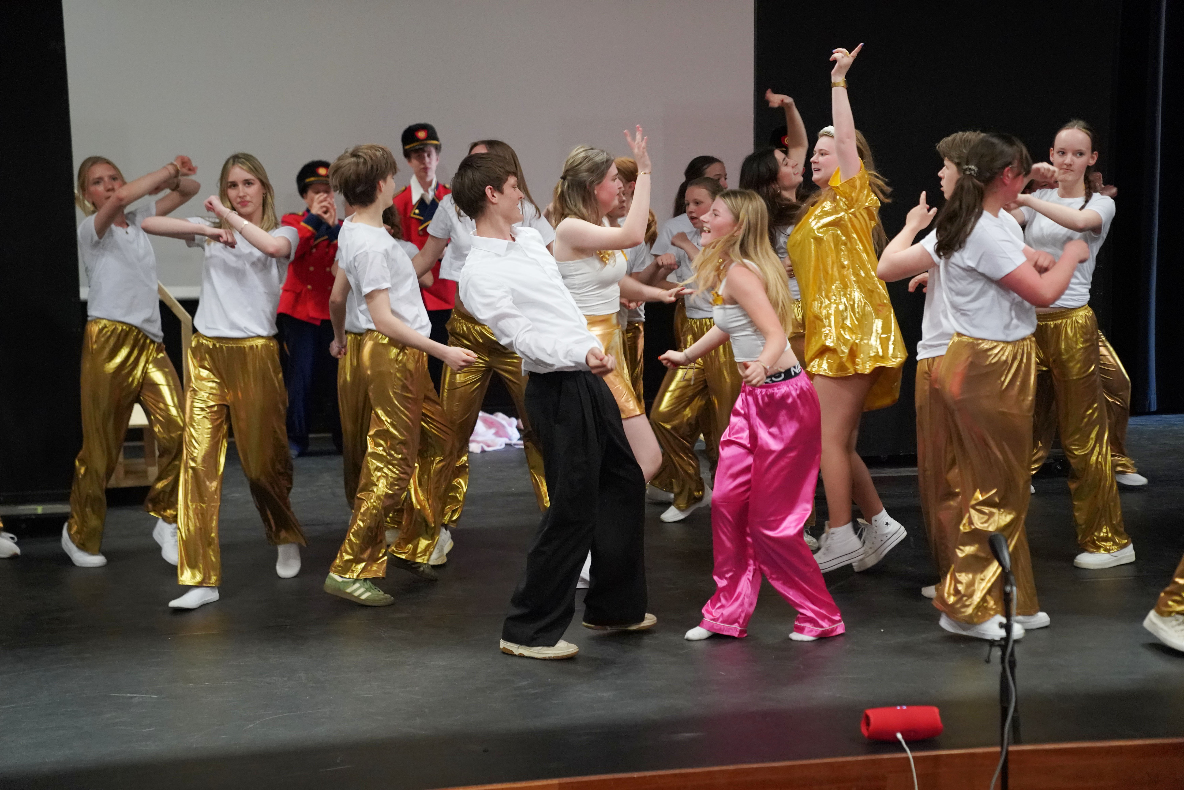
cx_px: 592
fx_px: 2105
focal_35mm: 64
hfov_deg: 31.4
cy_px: 395
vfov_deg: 21.2
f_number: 2.8
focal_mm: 64
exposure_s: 1/125
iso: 6400
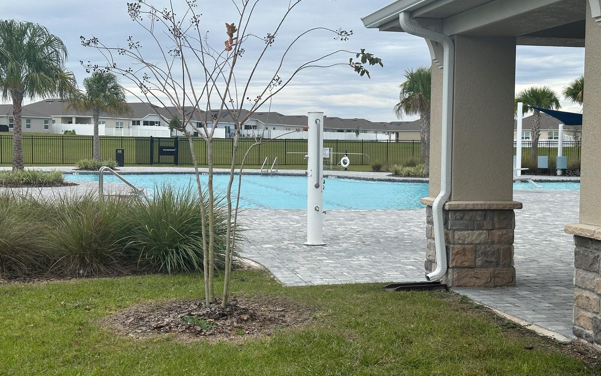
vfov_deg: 25.3
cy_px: 173
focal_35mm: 51
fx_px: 835
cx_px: 300
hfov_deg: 39.6
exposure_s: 1/1171
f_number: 1.78
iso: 64
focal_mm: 6.86
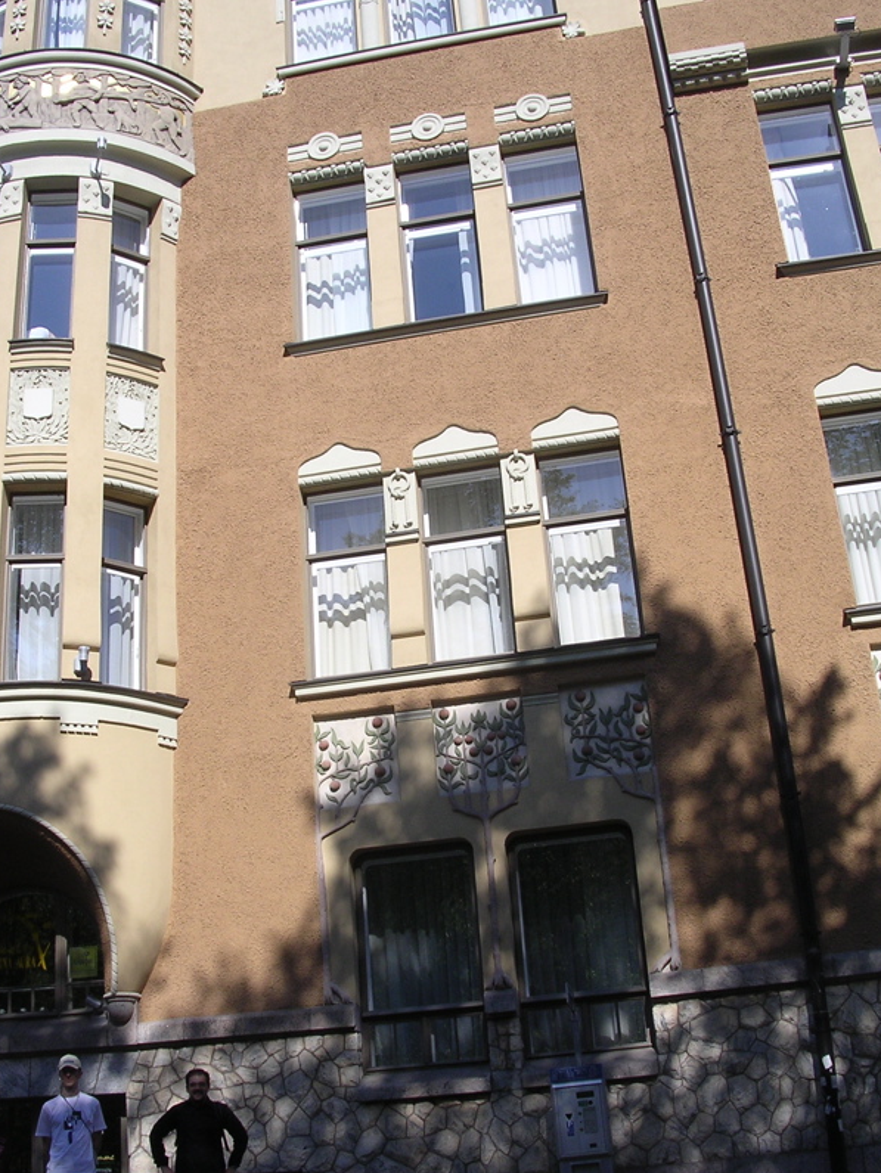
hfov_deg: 33.6
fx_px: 1458
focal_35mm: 43
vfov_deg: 43.8
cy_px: 605
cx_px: 408
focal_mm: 5.8
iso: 100
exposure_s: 1/310
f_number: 5.6
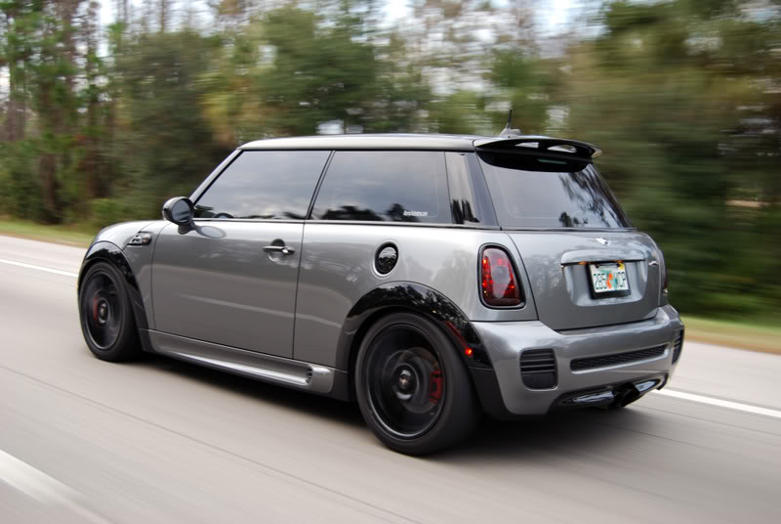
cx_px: 390
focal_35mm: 45
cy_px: 262
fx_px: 978
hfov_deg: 43.5
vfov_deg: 30.0
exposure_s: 1/30
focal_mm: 30
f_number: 4.2
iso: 200
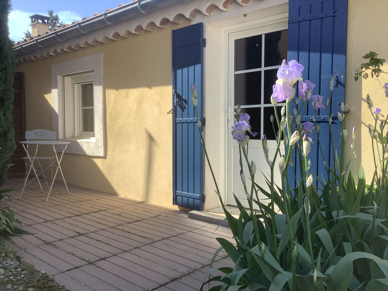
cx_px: 194
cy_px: 146
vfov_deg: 45.4
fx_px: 347
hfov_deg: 58.4
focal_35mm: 31
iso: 25
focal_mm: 3.3
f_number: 2.4
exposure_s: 1/586
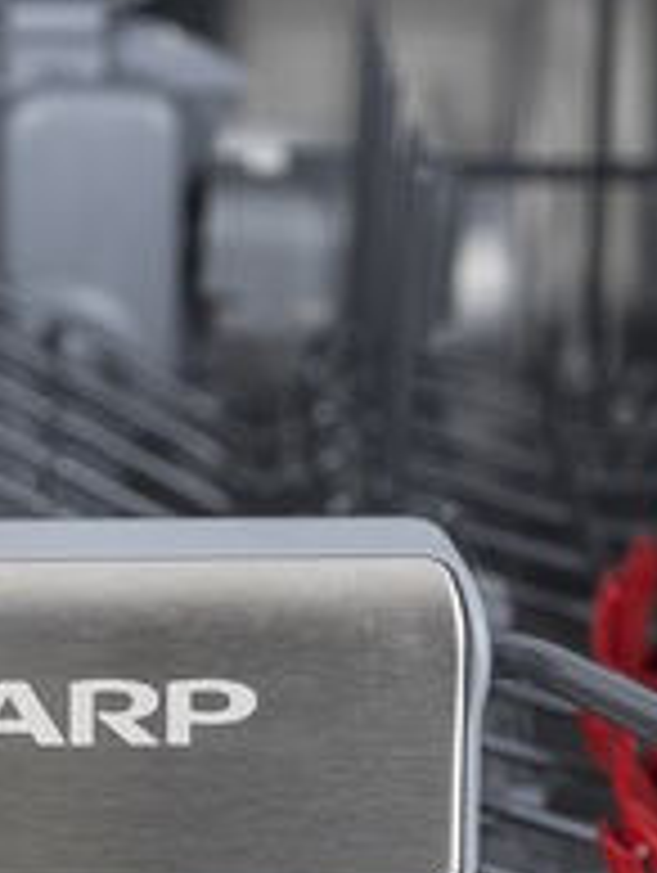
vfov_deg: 11.1
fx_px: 4495
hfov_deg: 8.3
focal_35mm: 178
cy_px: 716
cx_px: 14
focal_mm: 60
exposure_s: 1/125
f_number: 7.1
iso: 50
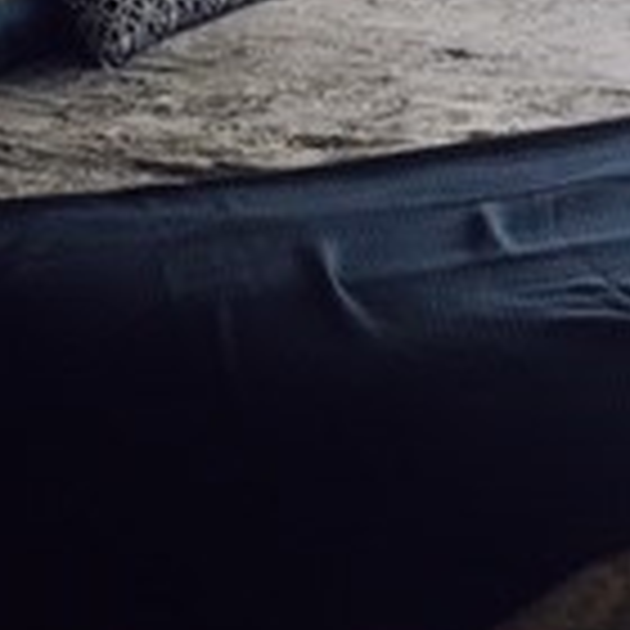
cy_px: -382
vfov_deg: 13.8
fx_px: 2409
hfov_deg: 14.9
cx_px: 351
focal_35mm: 117
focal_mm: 4.15
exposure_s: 1/60
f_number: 2.2
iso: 32
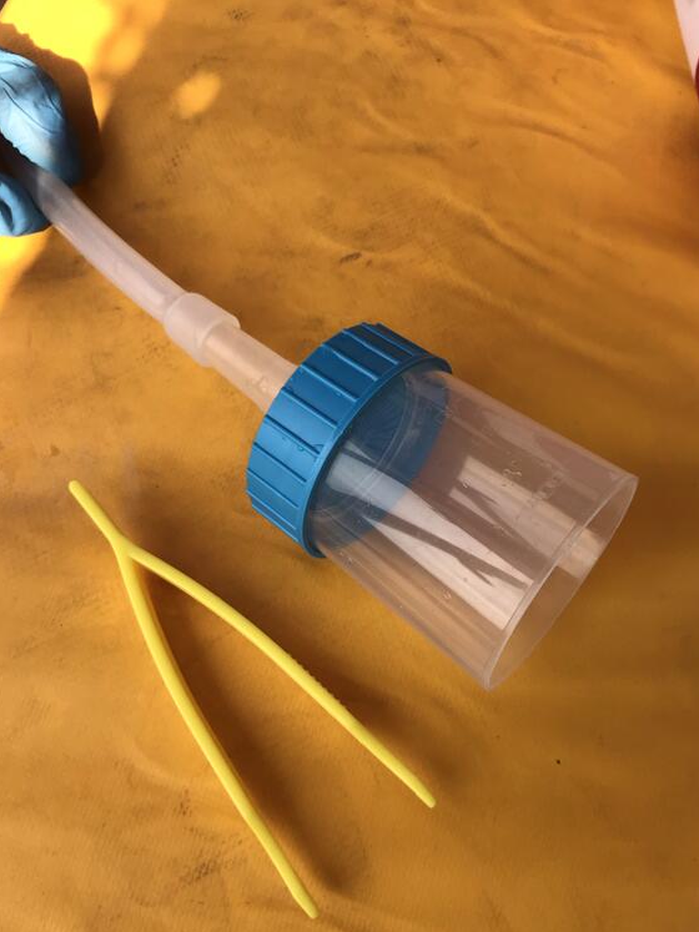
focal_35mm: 30
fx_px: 808
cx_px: 347
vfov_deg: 59.9
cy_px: 498
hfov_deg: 46.8
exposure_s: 1/847
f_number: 1.8
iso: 20
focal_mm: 3.99
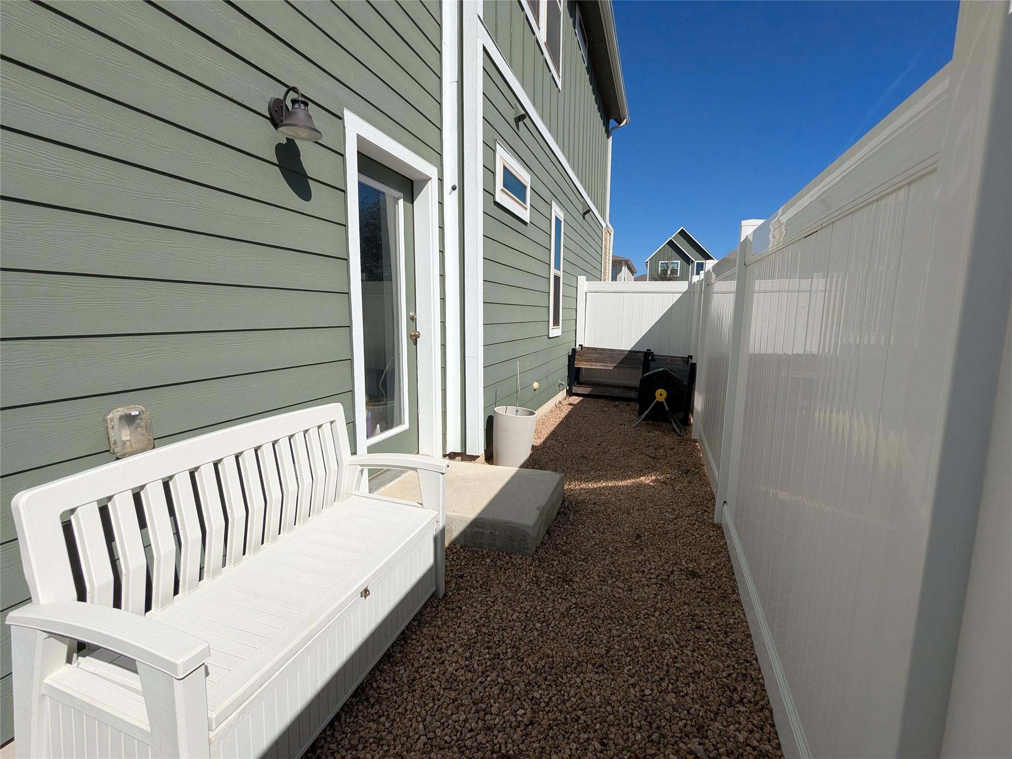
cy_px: 380
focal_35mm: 16
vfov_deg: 78.1
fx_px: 468
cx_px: 506
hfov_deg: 94.5
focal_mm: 2.35
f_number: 2.2
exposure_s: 1/3322
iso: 56
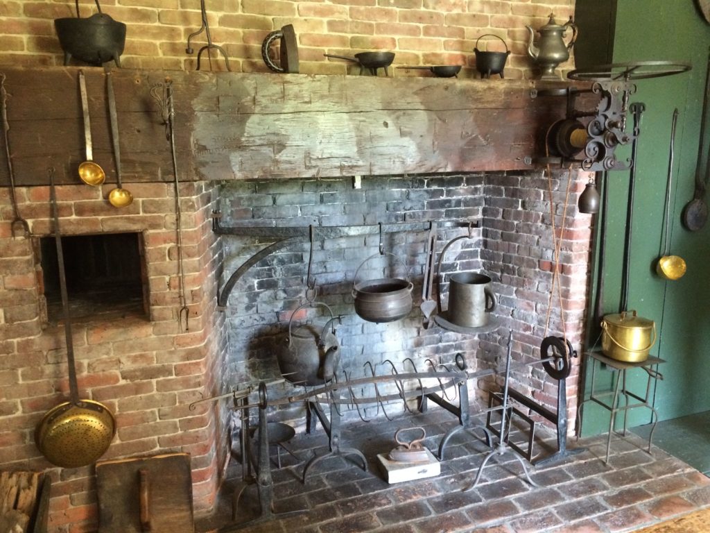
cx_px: 355
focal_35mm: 29
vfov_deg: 48.2
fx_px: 595
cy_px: 266
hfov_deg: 61.7
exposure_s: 1/30
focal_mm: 4.15
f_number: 2.2
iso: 320
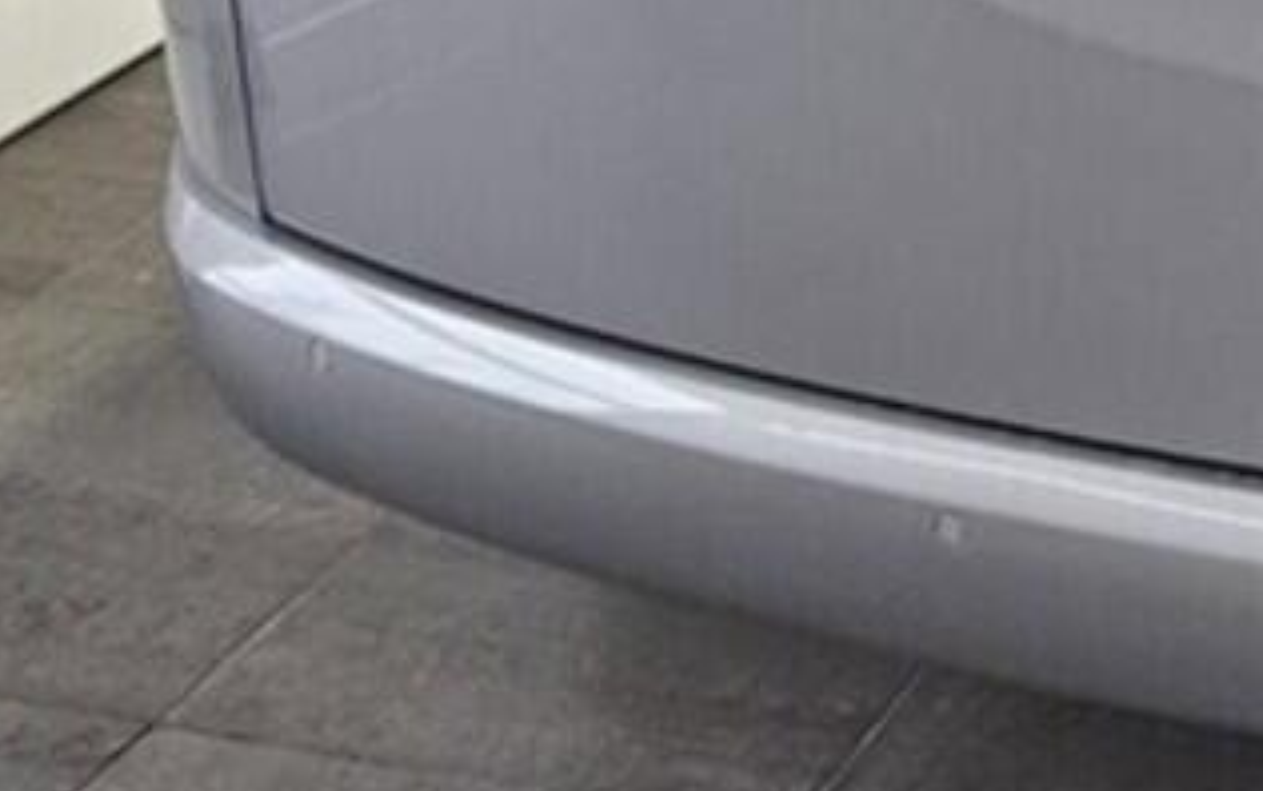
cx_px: 1815
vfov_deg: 10.6
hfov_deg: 17.2
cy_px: -923
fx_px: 3823
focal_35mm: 111
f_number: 1.8
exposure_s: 1/142
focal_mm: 5.4
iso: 400
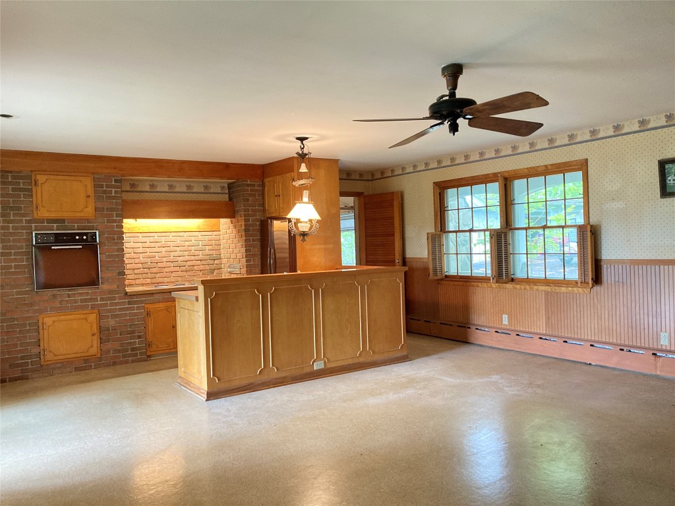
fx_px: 546
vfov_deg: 49.7
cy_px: 253
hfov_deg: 63.4
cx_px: 338
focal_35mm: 28
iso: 400
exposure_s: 1/30
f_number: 1.8
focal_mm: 3.99
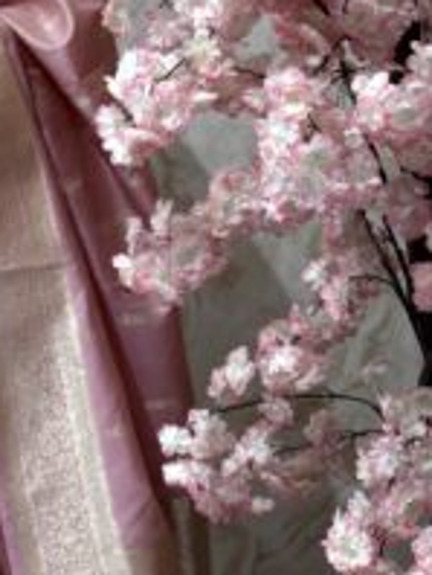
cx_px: 38
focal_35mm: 105
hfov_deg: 14.0
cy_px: 200
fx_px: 1743
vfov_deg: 18.7
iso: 50
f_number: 1.6
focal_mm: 5.96
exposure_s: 1/100
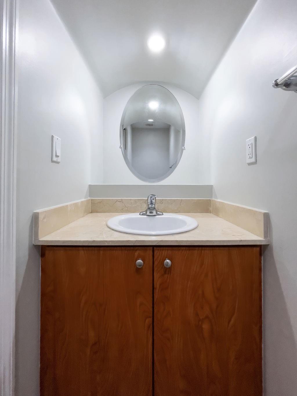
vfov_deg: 106.2
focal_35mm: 13
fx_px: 149
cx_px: 148
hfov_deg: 89.9
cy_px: 198
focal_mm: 1.54
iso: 250
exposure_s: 1/60
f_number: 2.4
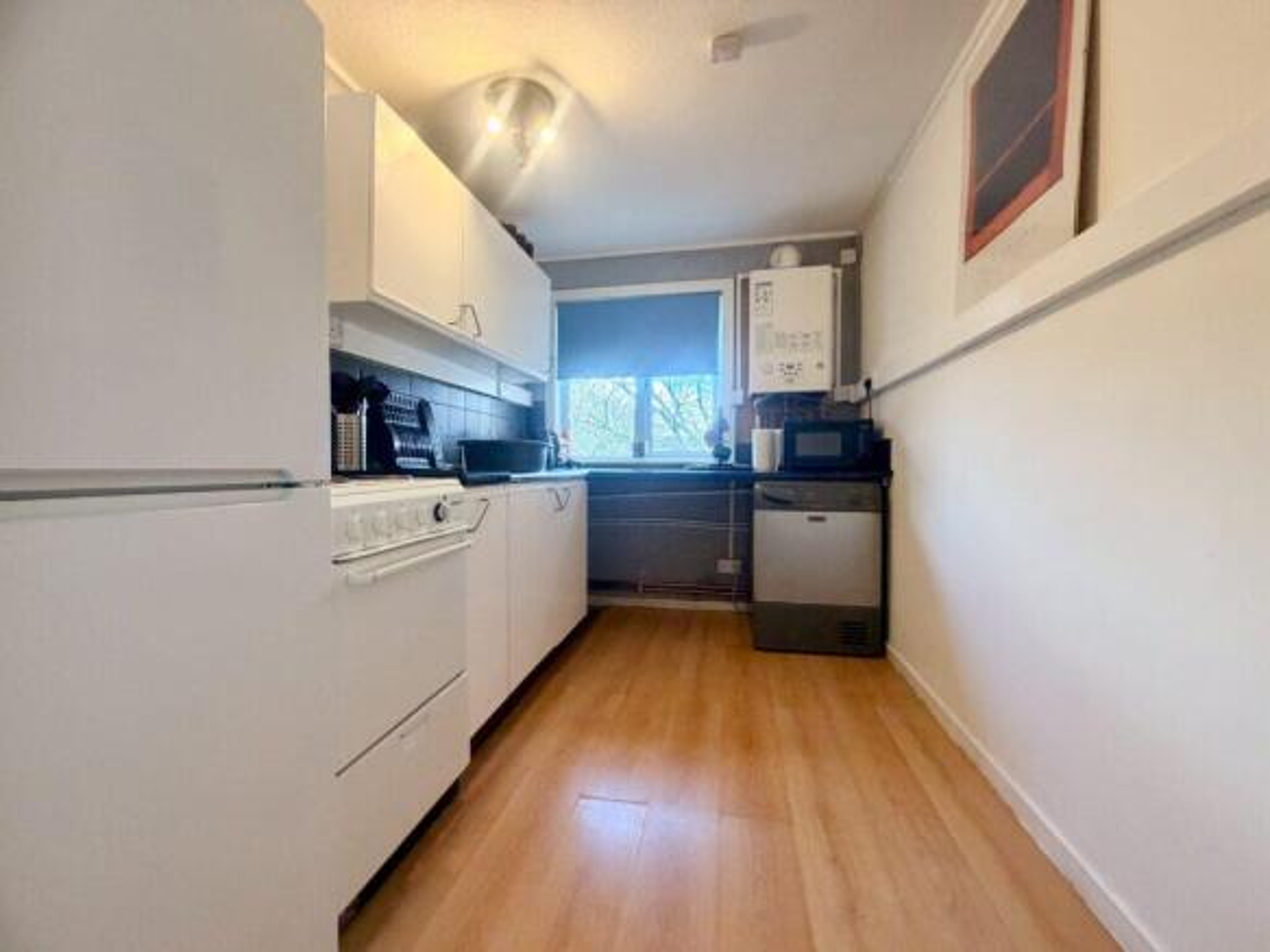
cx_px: 635
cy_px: 476
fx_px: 514
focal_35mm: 14
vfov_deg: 85.7
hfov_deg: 102.1
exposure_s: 1/104
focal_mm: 2.22
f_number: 2.2
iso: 320
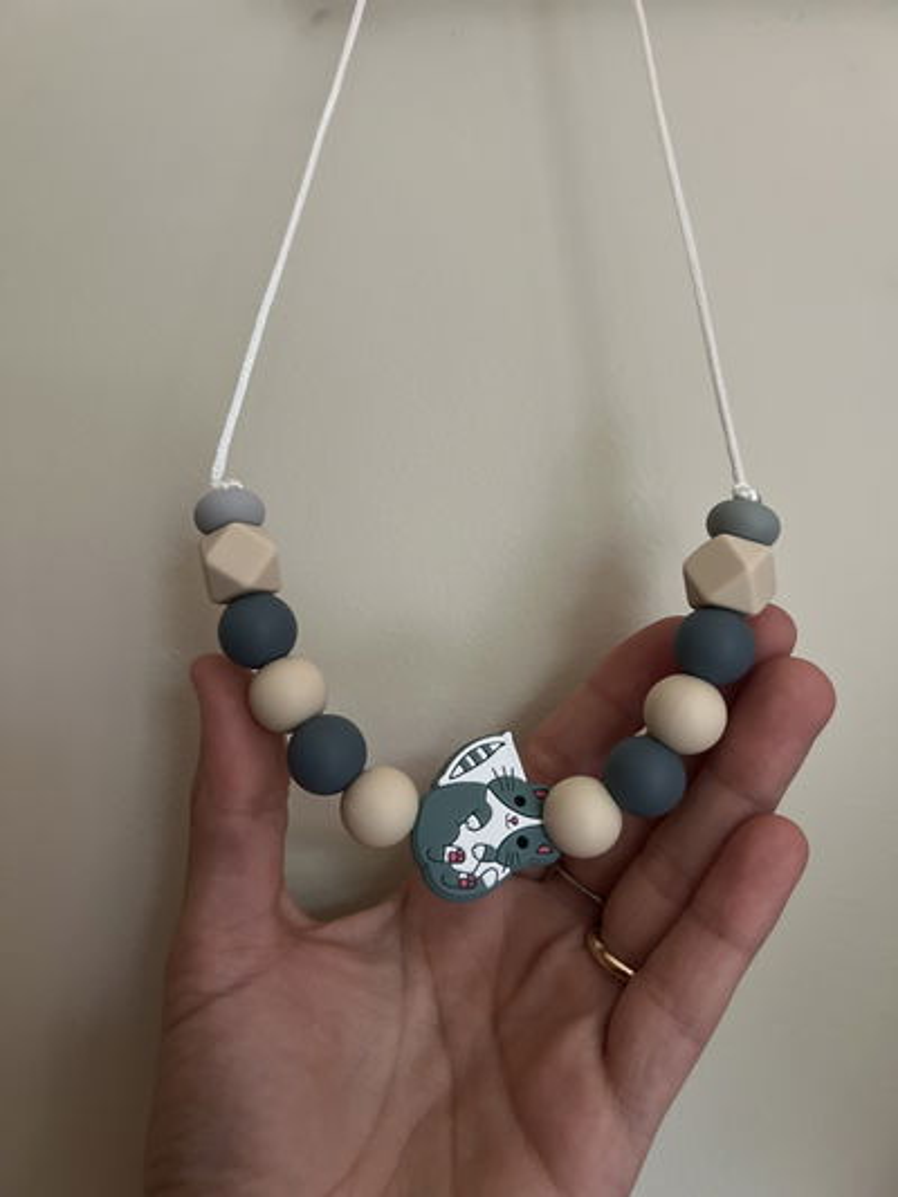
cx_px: 449
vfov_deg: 67.3
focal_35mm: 26
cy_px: 598
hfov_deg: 53.1
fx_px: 899
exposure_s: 1/40
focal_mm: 5.7
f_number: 1.5
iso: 640
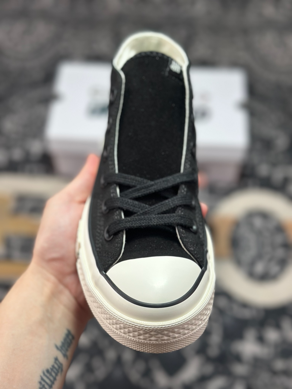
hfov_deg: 30.3
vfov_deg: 39.7
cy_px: 194
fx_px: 540
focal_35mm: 48
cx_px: 146
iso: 80
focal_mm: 6.86
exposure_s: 1/767
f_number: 1.78
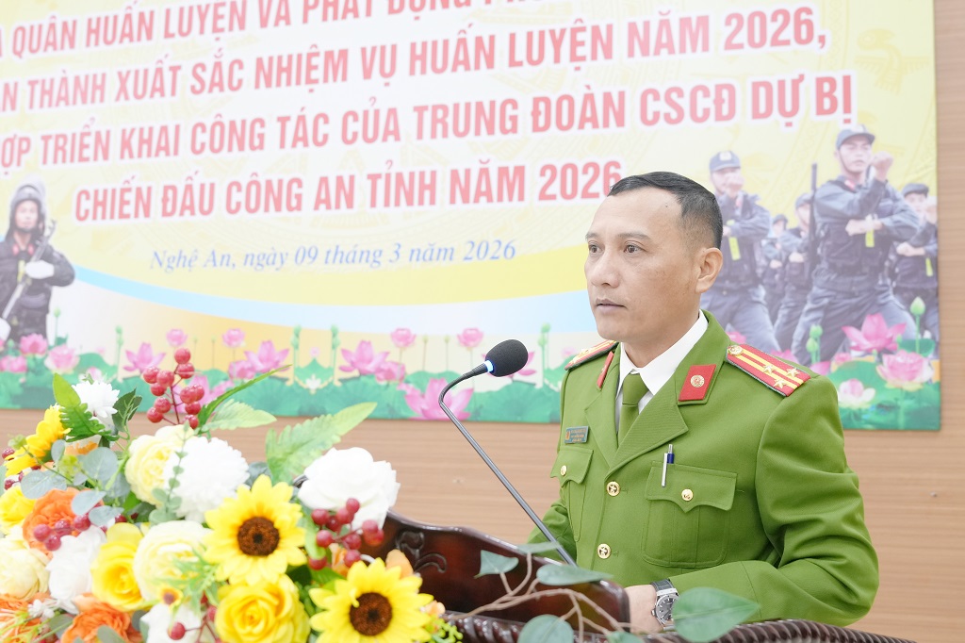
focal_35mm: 42
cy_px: 322
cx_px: 482
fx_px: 1125
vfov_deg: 31.9
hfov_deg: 46.4
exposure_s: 1/60
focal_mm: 28
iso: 1000
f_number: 4
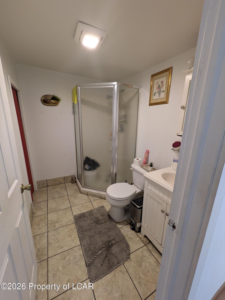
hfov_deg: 85.7
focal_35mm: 14
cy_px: 150
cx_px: 112
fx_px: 121
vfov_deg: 102.1
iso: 211
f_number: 2.2
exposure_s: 1/40
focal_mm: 1.83
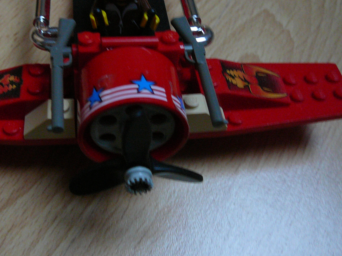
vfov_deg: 30.9
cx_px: 134
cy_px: 128
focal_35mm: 47
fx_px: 464
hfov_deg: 40.2
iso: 200
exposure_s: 1/8
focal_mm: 5.2
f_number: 2.8
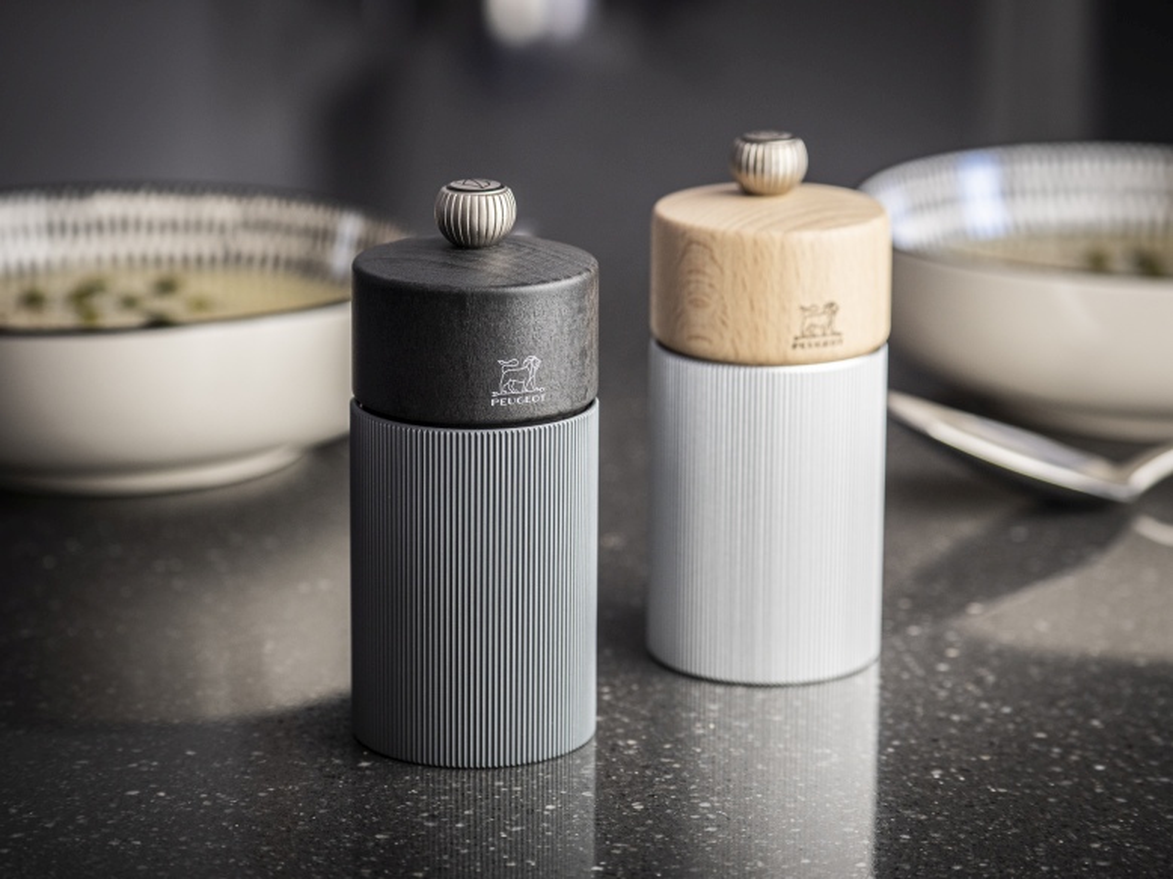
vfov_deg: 11.6
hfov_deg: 15.4
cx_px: 586
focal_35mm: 128
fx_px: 4336
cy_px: 440
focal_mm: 64
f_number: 3.5
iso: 200
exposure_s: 1/80
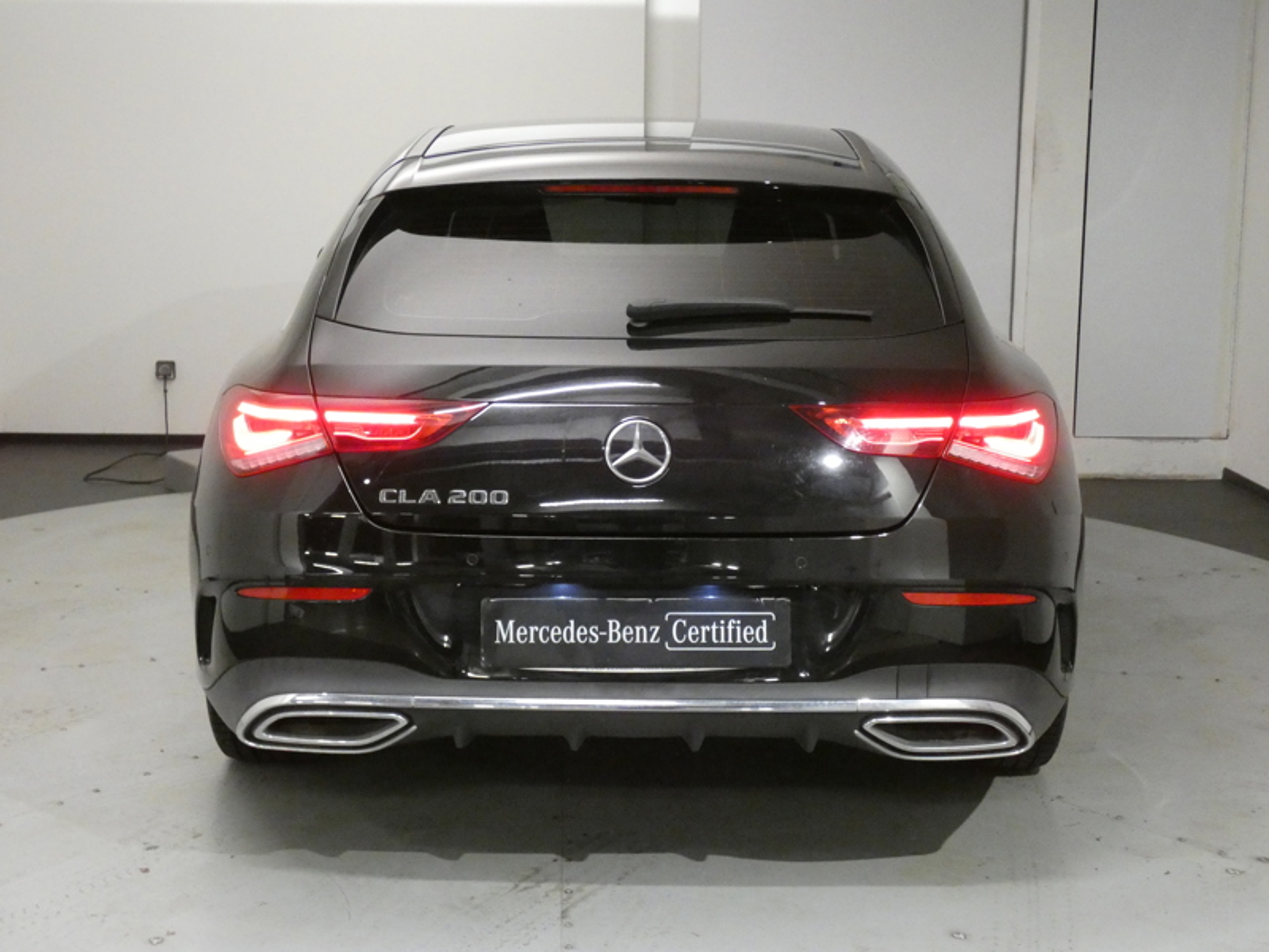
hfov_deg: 38.2
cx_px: 634
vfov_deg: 29.1
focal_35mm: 50
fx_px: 1833
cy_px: 476
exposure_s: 1/50
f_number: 3.9
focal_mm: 9
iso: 1600
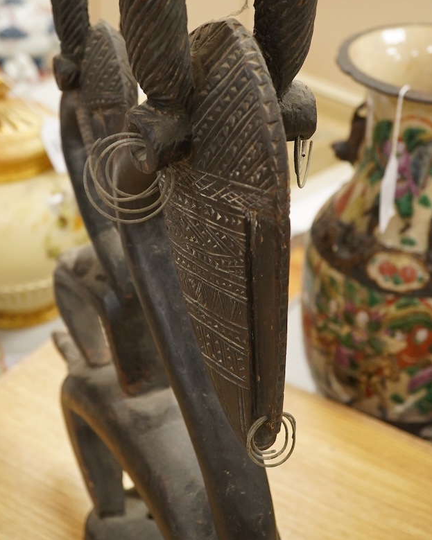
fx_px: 975
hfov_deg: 25.0
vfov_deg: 30.9
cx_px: 191
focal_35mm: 61
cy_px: 227
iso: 2000
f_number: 7.1
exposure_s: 1/125
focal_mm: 30
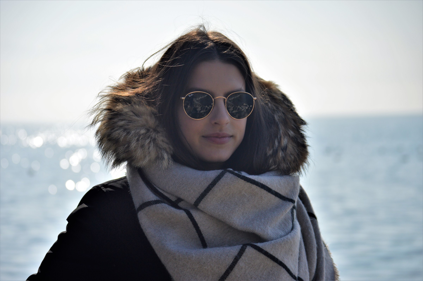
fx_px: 1268
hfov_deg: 18.9
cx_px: 212
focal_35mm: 108
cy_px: 140
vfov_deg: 12.7
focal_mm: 72
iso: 200
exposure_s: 1/3200
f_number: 4.2
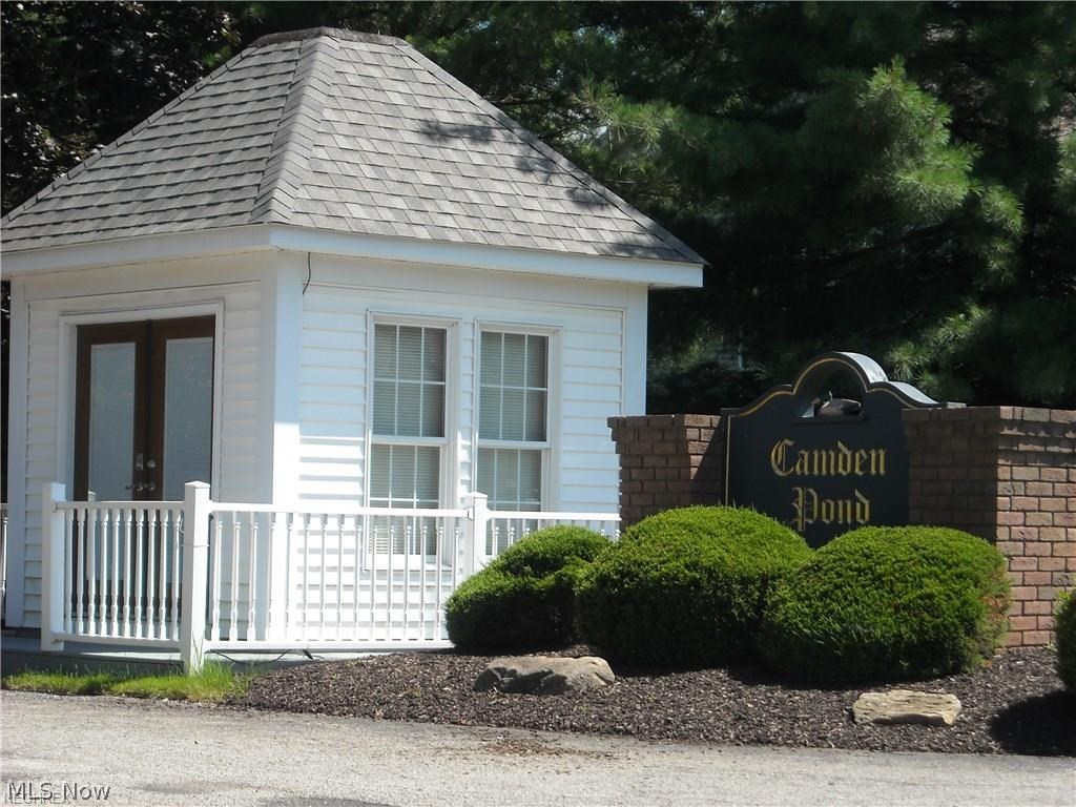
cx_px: 538
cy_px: 404
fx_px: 3264
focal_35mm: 105
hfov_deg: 18.7
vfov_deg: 14.1
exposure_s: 1/272
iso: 64
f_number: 4.7
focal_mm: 17.1
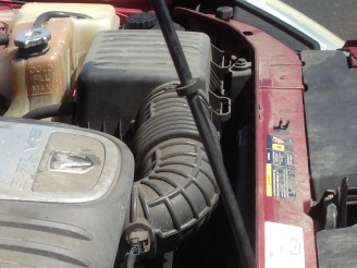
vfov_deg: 13.5
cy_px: 406
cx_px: -199
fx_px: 1062
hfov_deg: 17.0
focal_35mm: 103
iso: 50
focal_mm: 4.12
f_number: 2.4
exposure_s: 1/742
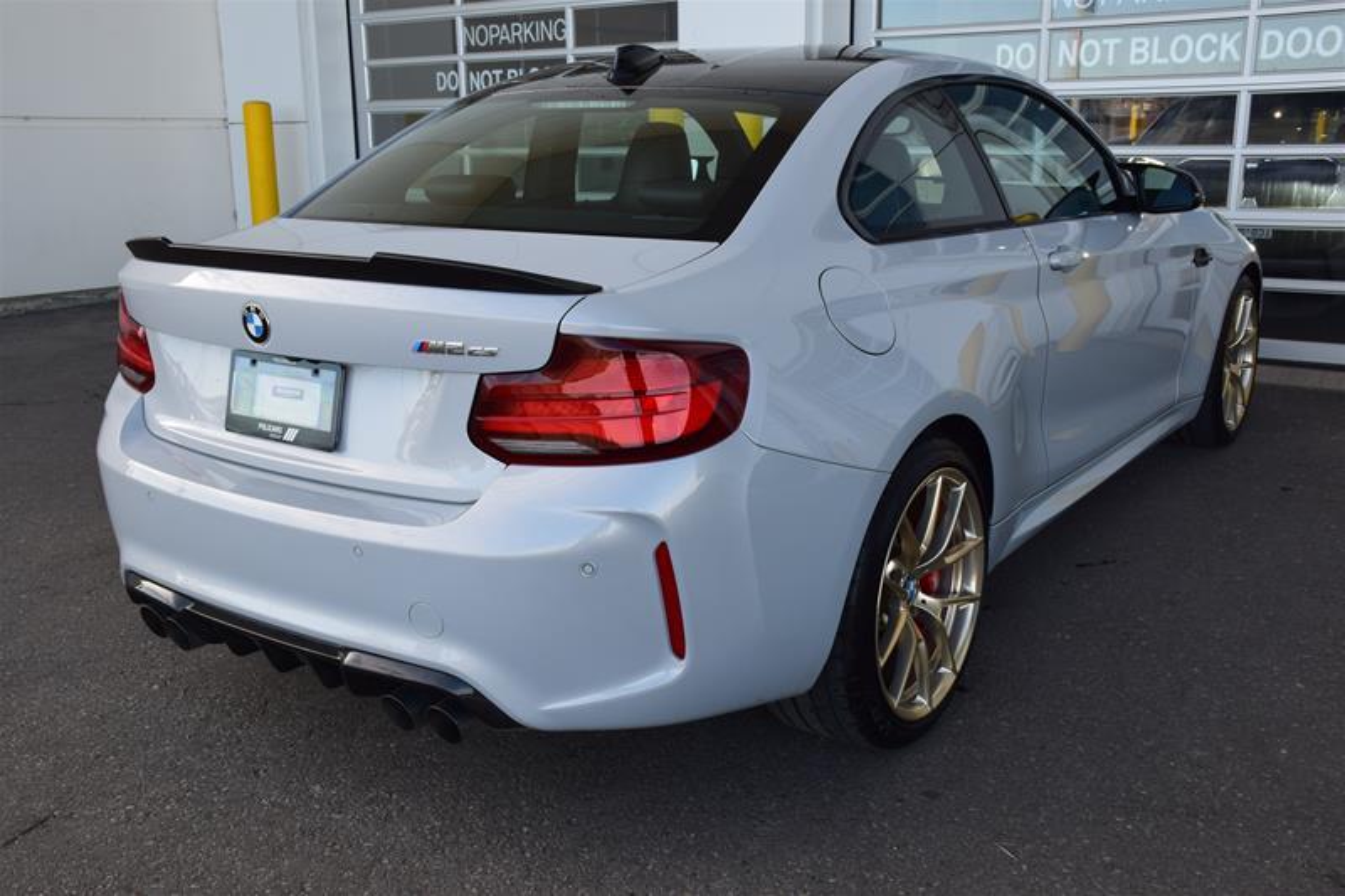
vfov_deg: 38.3
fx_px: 1289
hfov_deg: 55.1
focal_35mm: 34
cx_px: 672
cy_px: 448
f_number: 9
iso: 400
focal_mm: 23
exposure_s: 1/125
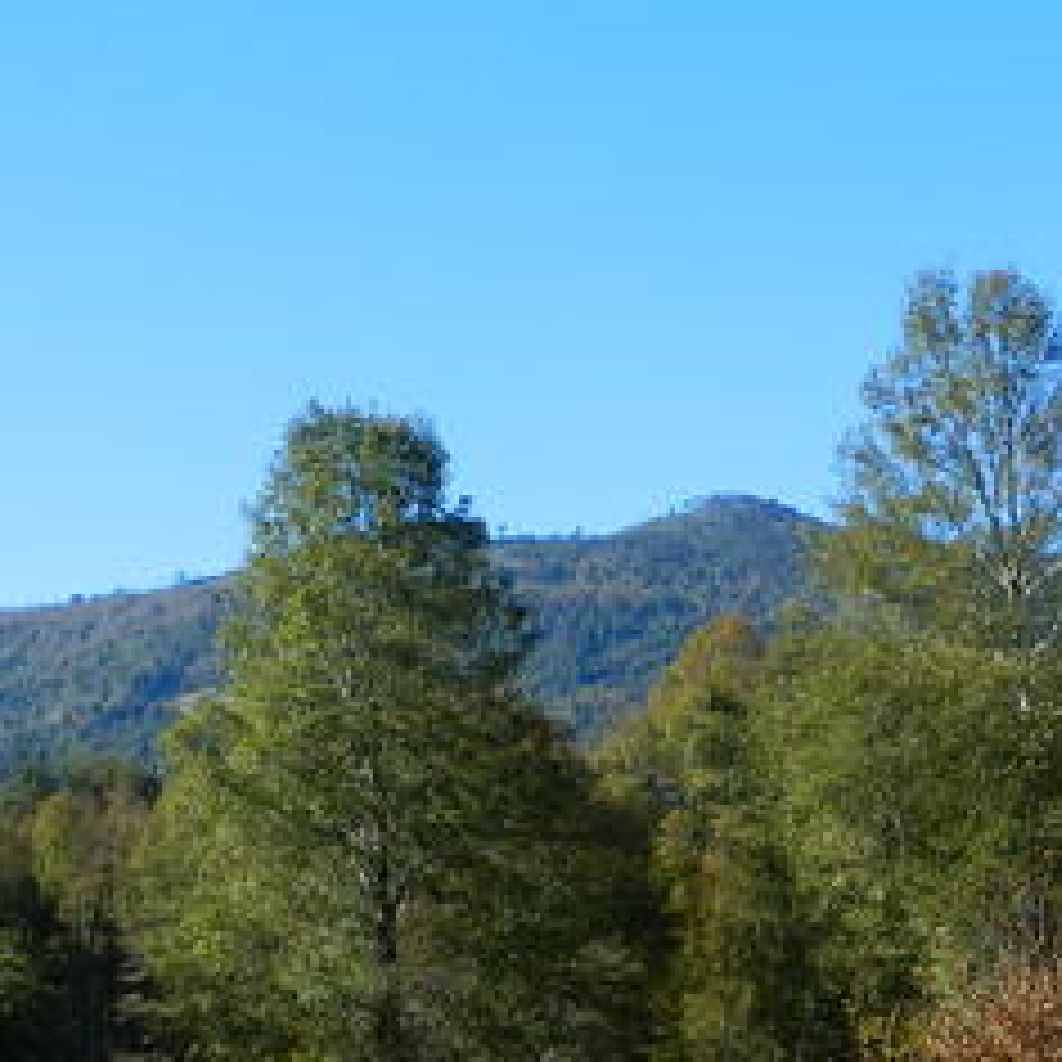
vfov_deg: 20.6
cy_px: 684
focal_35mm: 84
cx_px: 432
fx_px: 2916
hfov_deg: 20.6
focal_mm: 5.1
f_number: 3.2
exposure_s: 1/500
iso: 80
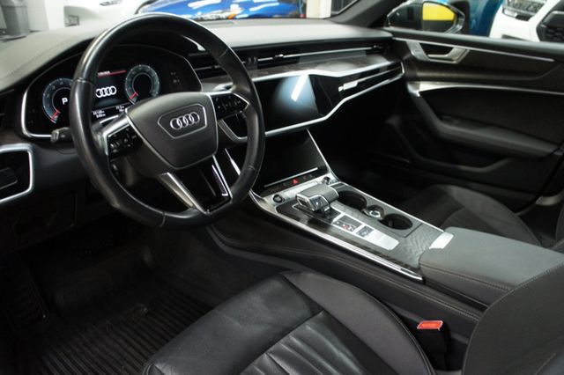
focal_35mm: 27
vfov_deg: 47.9
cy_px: 188
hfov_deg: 67.4
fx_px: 423
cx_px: 282
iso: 1000
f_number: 3.5
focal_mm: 18
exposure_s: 1/30
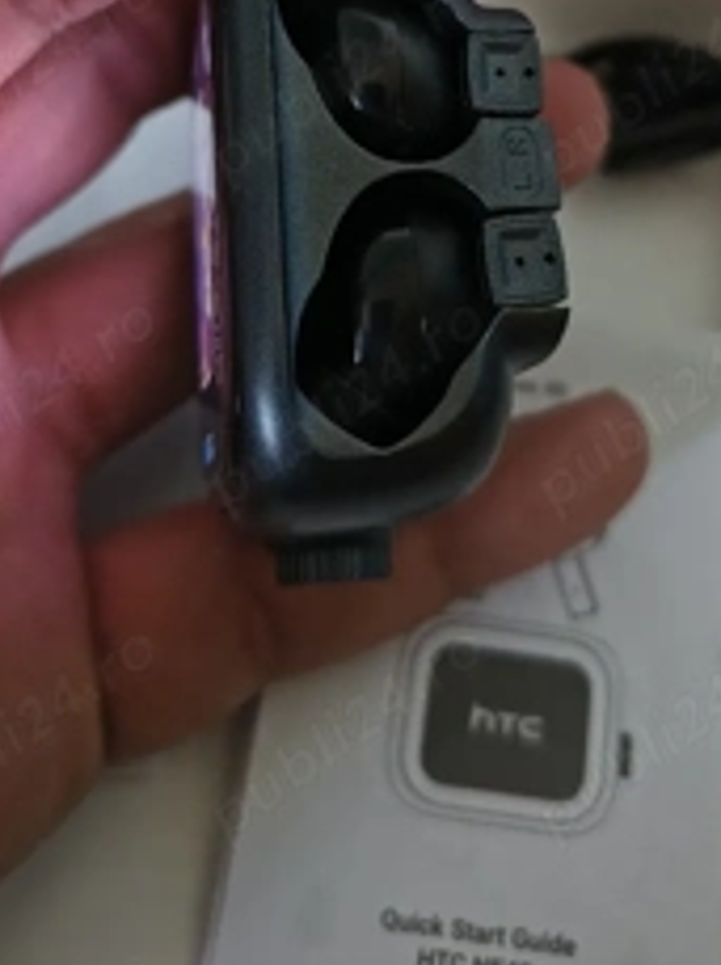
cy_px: 126
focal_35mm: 42
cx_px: 430
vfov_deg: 41.8
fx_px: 1170
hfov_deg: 34.2
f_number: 1.8
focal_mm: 5.56
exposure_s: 1/33.3
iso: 1506
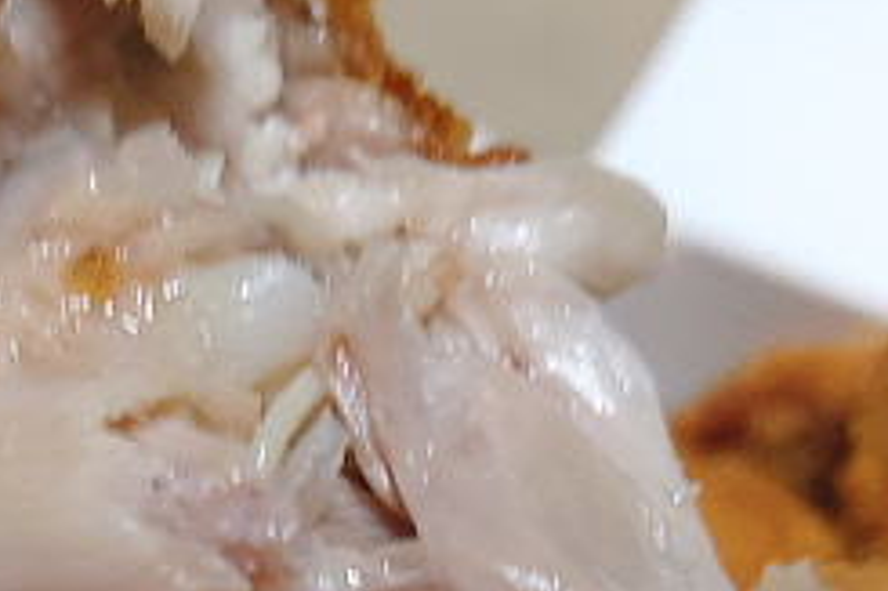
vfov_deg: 19.3
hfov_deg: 29.5
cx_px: 312
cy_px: 624
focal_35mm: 68
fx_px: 1676
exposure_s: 1/40
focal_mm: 4.58
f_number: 2
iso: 200
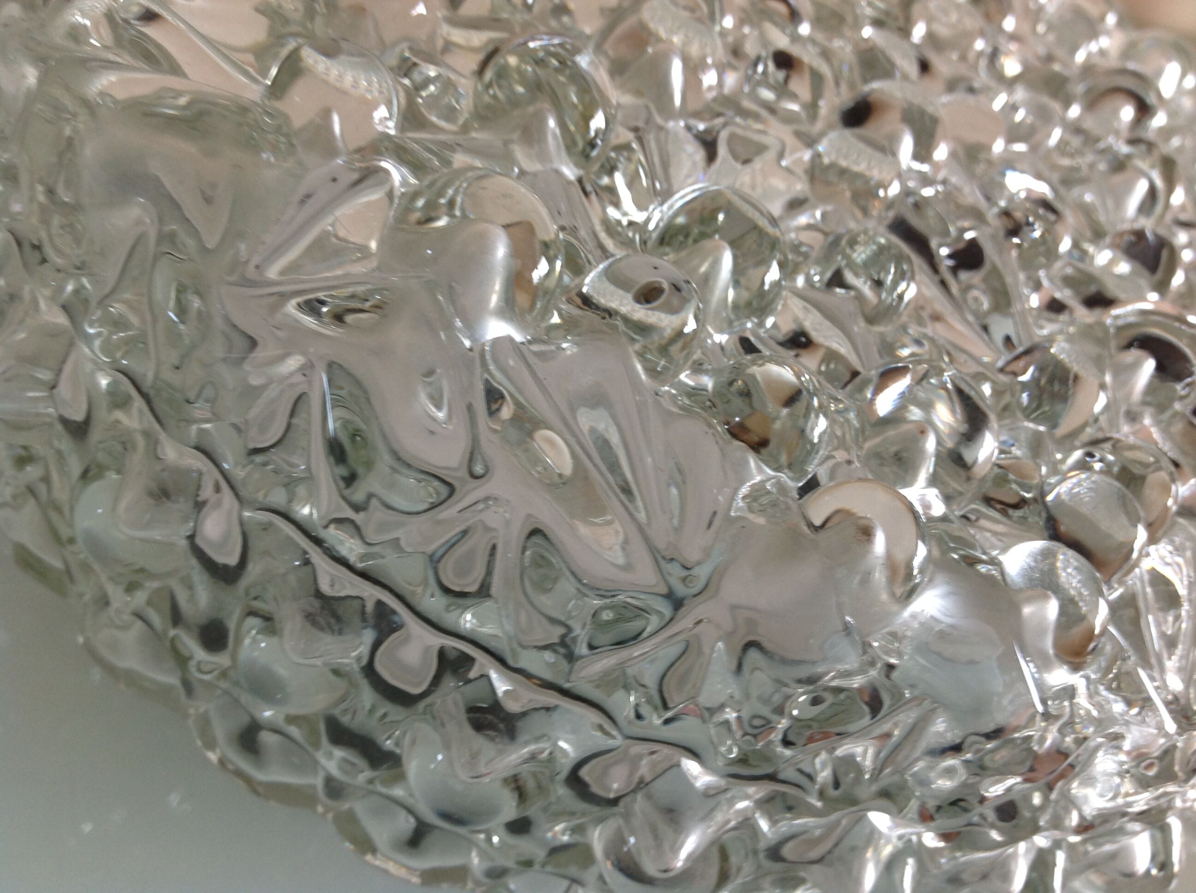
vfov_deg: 40.6
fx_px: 1207
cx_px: 598
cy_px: 446
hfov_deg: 52.7
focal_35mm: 35
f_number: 2.4
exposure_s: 1/15
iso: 50
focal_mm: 4.28
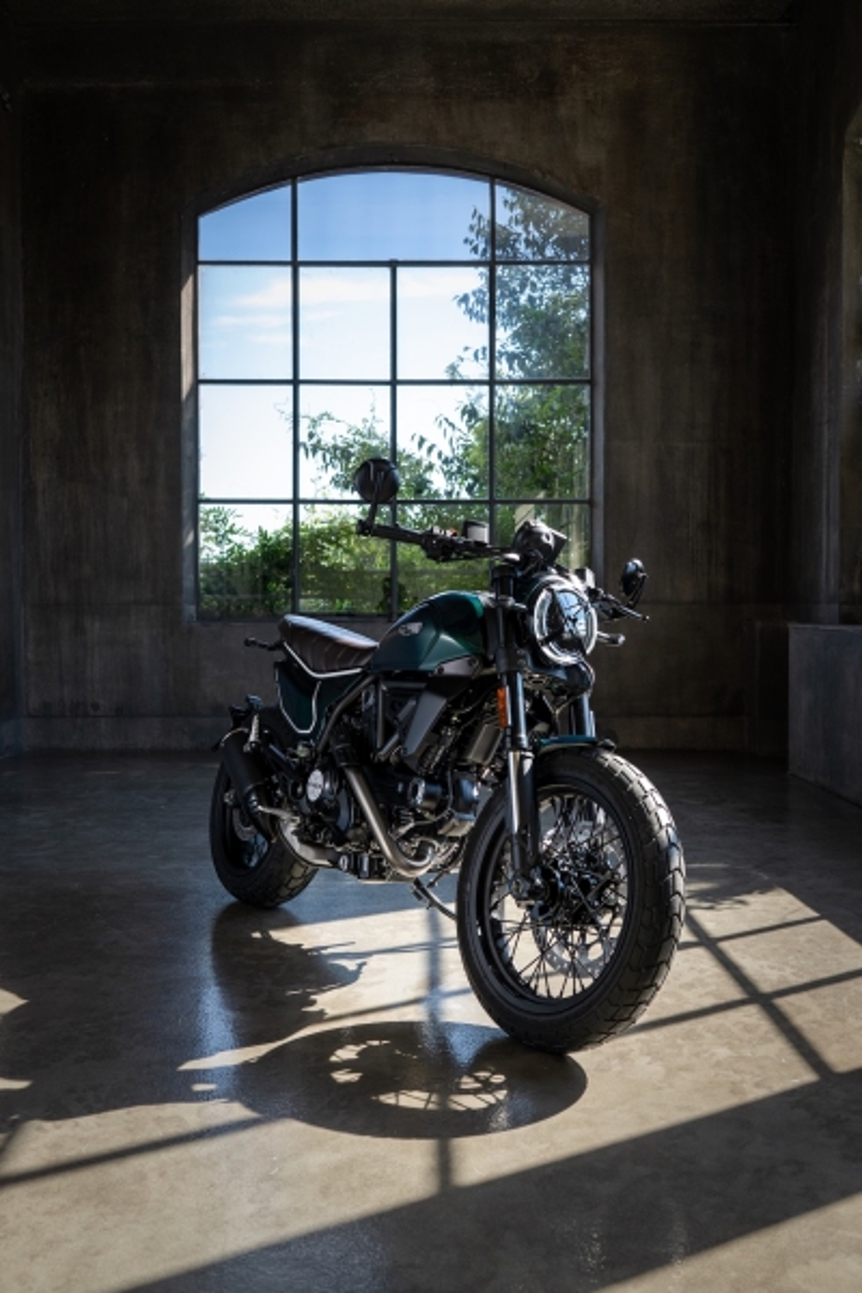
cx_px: 431
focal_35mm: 35
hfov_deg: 37.9
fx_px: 1257
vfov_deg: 54.4
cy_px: 646
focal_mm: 35
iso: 200
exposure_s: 1/200
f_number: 5.6
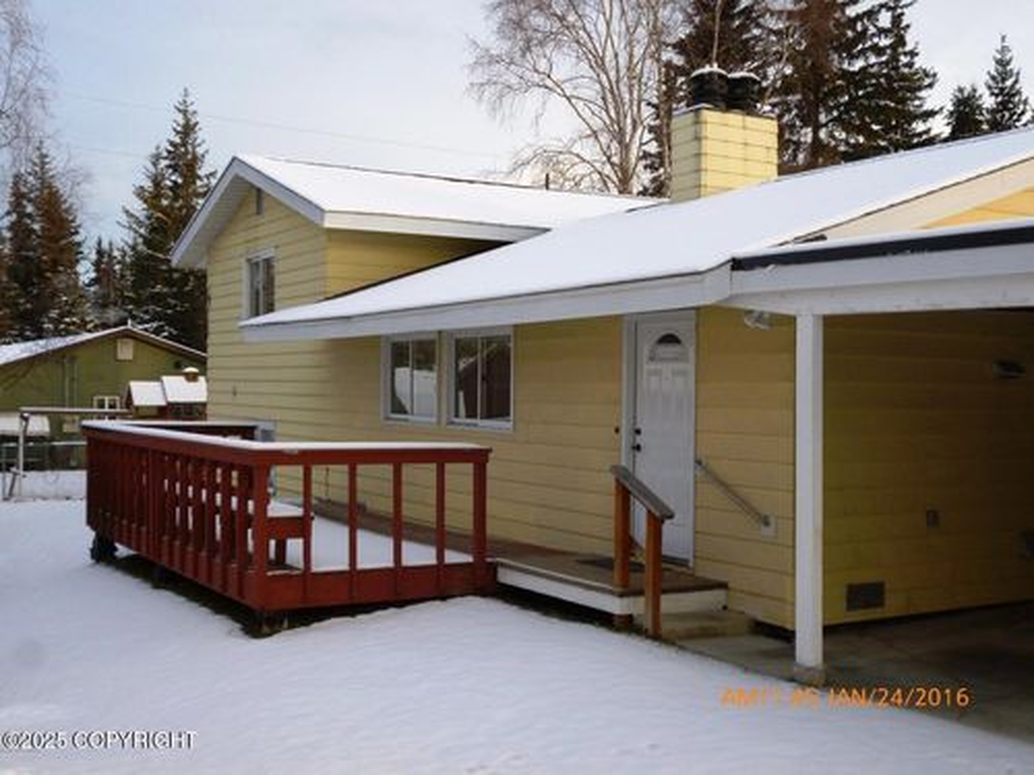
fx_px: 1225
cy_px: 388
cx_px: 517
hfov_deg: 45.8
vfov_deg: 35.1
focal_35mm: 41
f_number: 3.7
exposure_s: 1/60
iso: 125
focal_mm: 7.3
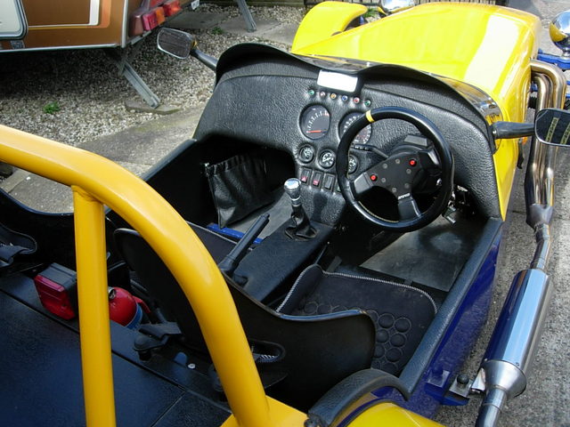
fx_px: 626
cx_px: 285
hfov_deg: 49.0
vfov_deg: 37.7
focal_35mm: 38
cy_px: 214
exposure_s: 1/373
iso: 64
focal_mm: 7.8
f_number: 2.8
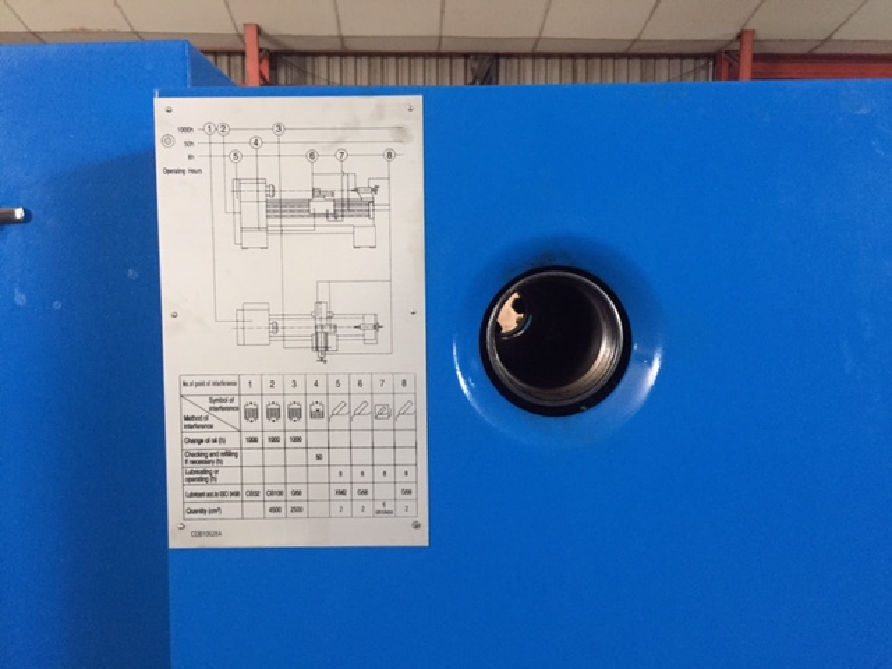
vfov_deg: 48.2
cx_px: 446
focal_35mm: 29
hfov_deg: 61.7
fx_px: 747
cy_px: 334
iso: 250
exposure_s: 1/33
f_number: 2.2
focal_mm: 4.15
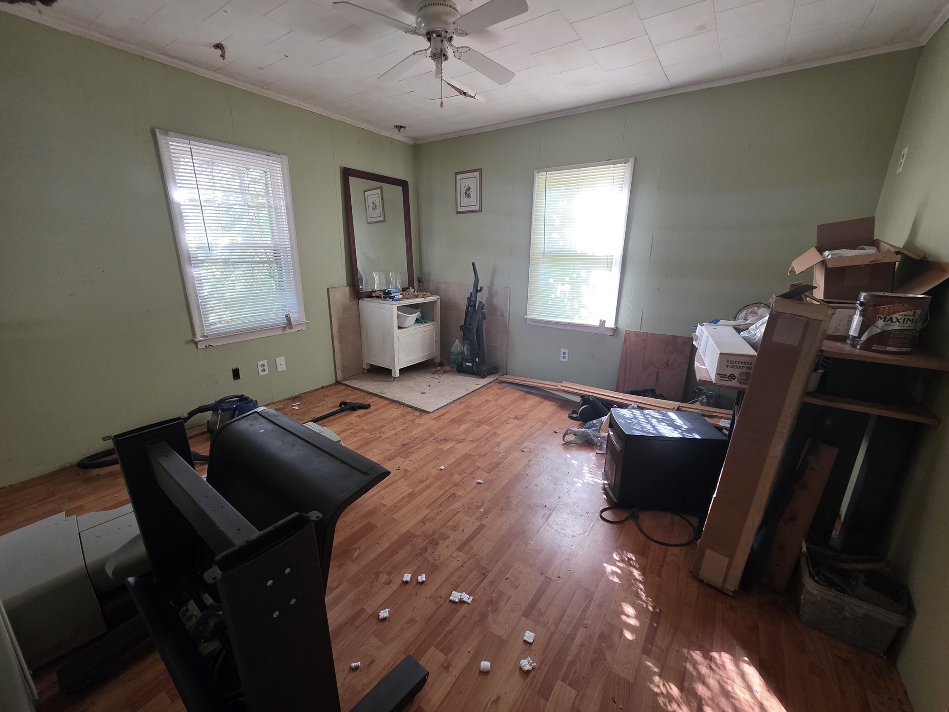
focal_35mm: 13
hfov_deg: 106.2
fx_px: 356
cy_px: 356
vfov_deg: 89.9
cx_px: 474
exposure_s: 1/60
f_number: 1.9
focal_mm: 2.2
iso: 400
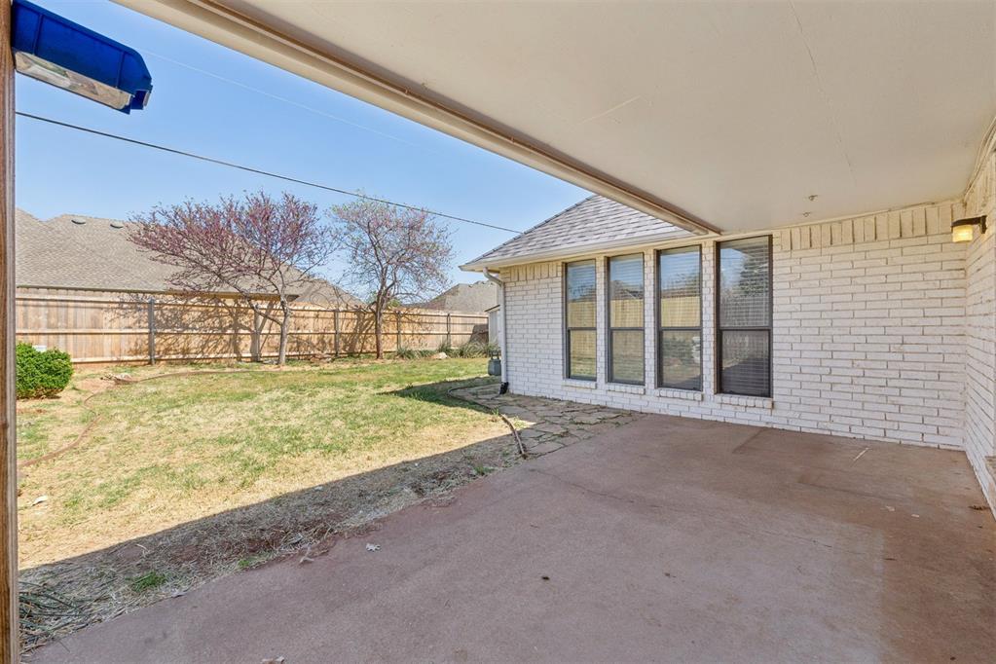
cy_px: 332
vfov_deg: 77.3
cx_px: 498
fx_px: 415
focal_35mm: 15
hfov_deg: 100.4
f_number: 8
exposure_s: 1/320
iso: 200
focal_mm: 10
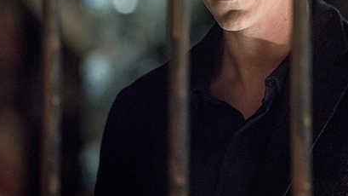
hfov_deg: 6.0
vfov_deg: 3.4
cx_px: 257
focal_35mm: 359
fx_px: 3312
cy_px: 8
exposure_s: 1/200
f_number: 4
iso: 10000
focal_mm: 200
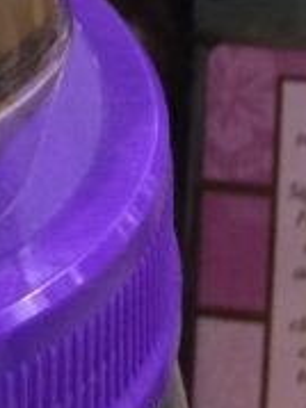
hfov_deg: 8.2
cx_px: -422
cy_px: -697
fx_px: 1959
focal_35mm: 166
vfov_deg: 9.9
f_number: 2.2
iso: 125
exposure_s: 1/30
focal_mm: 4.15
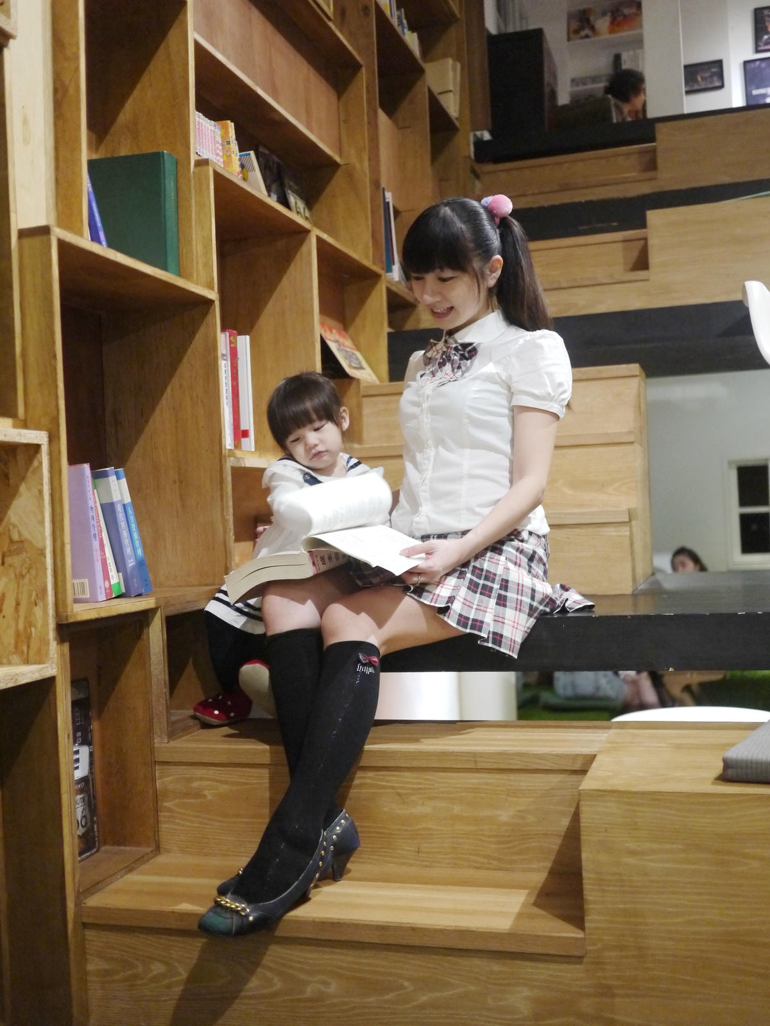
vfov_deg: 46.8
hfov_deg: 36.0
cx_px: 385
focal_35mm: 40
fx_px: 1186
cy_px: 513
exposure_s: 1/80
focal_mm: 20
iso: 800
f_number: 1.7
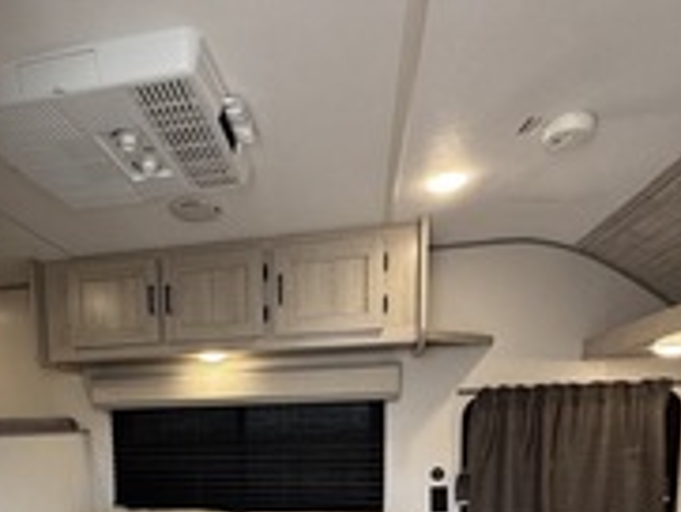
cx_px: 241
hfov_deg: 64.0
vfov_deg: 45.1
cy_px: 488
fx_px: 532
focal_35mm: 27
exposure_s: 1/99
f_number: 2.2
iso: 200
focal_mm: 2.22
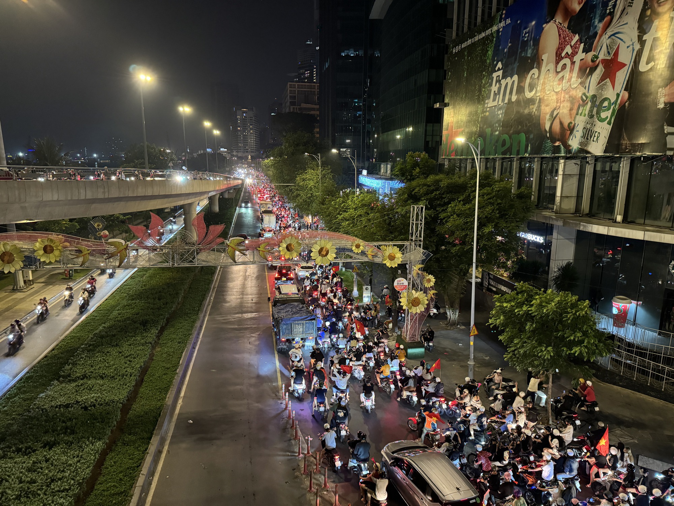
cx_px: 337
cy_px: 253
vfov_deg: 56.8
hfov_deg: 71.6
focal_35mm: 24
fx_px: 467
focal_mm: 6.76
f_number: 1.78
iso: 800
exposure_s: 1/33
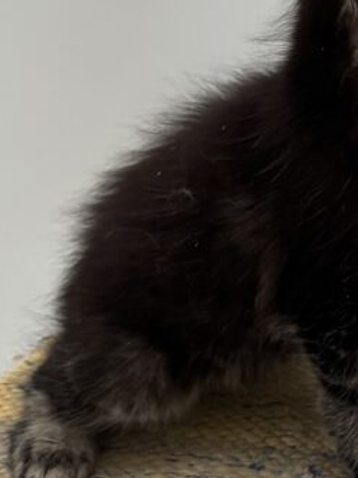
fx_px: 1020
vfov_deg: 26.2
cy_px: 171
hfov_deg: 18.8
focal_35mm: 74
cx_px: 427
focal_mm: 6.76
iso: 320
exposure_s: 1/60
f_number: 1.78
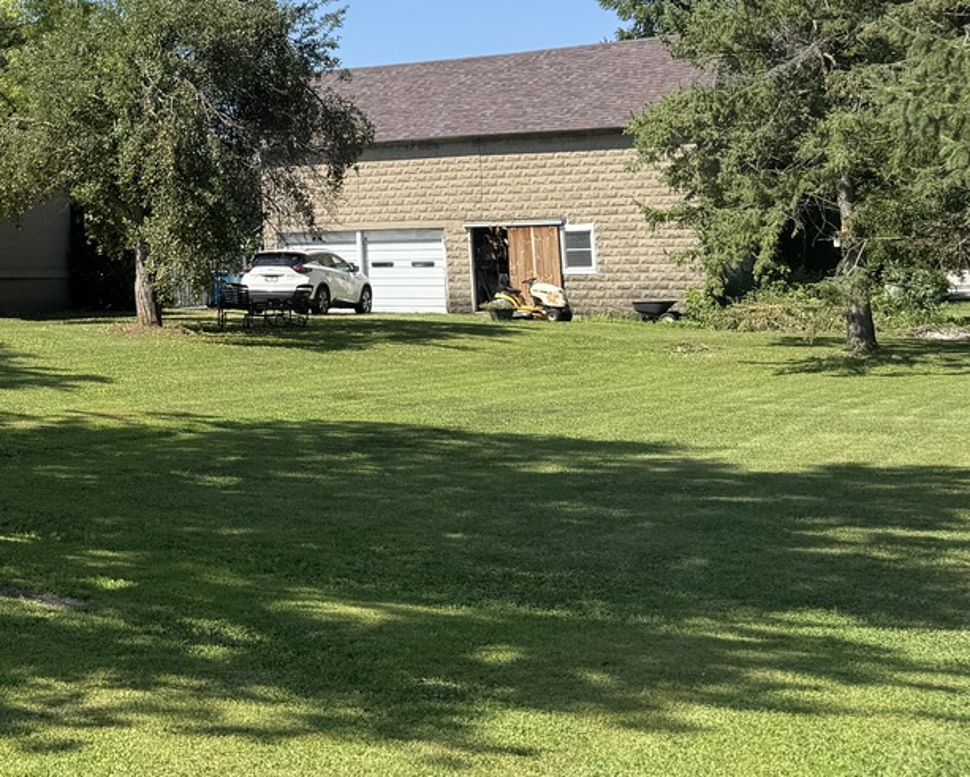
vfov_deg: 26.8
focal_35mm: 55
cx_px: -111
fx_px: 1580
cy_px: 103
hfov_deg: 30.4
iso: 80
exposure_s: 1/2710
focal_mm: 6.76
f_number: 1.78
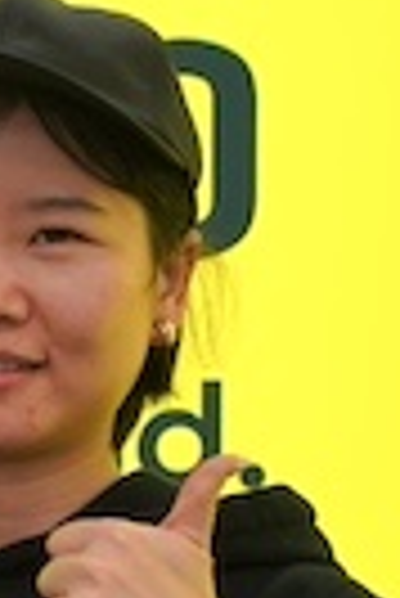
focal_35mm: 205
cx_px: -746
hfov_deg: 6.2
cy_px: 259
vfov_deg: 10.0
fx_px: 3408
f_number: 4
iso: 500
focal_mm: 39
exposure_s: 1/160
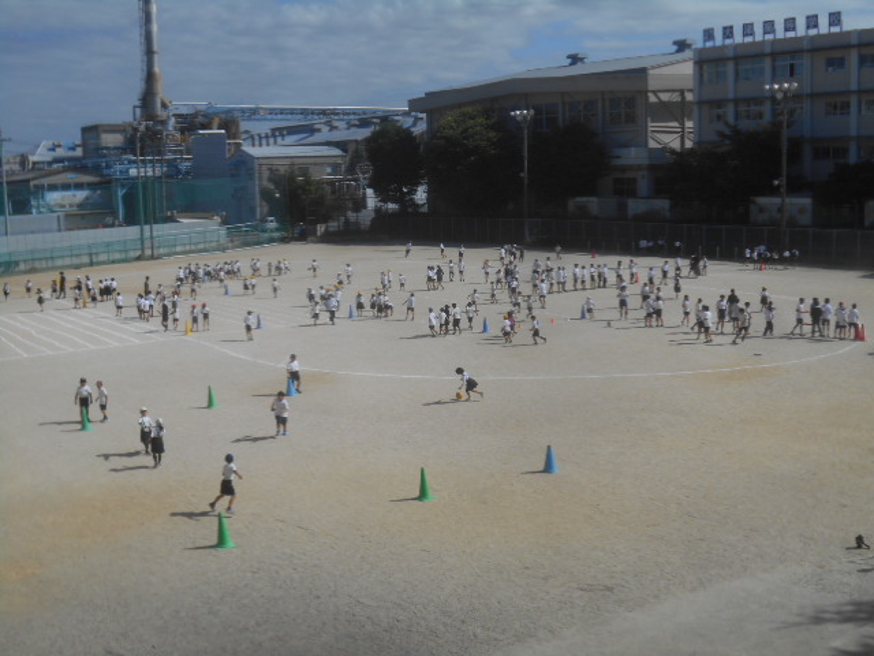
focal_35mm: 56
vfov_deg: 26.1
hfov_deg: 34.3
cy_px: 328
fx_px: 1414
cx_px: 437
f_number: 4.9
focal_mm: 10
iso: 80
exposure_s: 1/1600
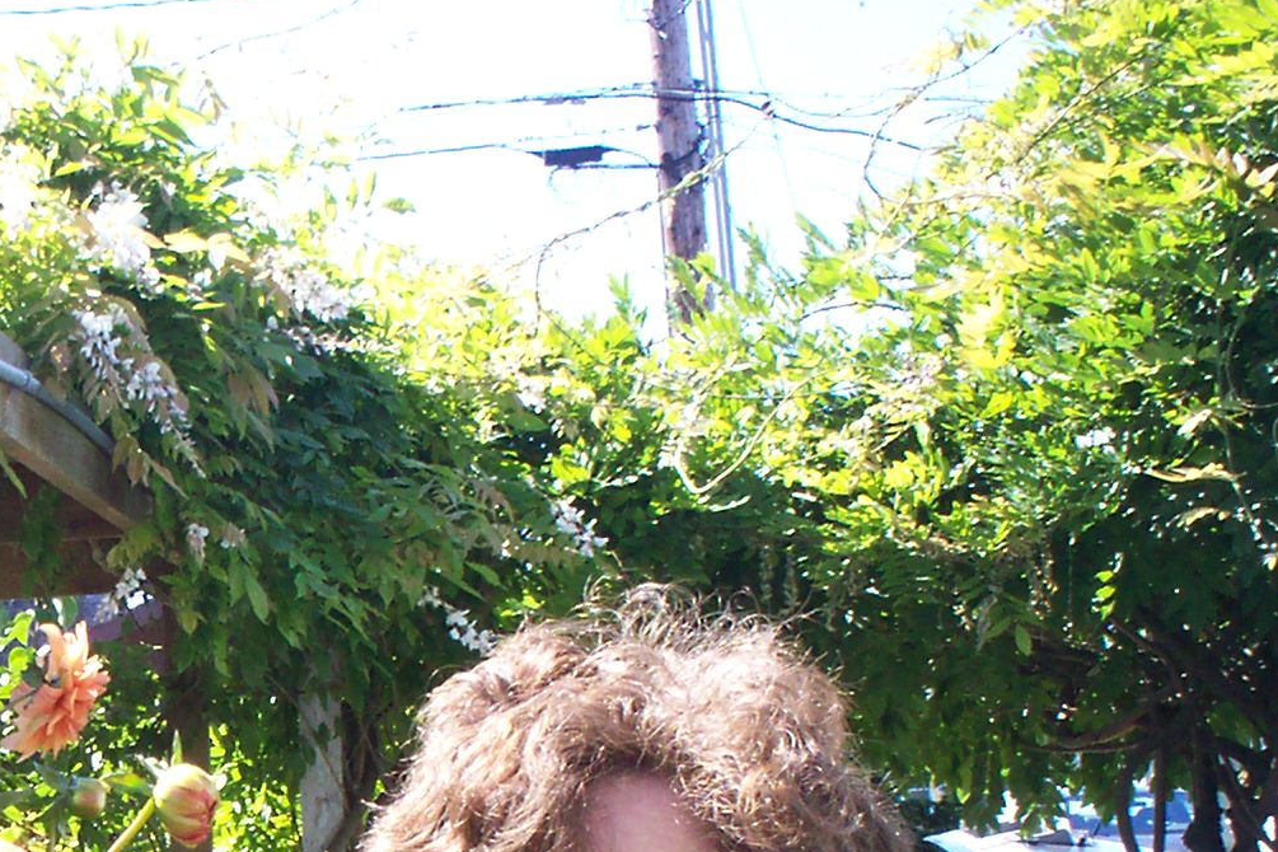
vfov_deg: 14.0
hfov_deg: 20.6
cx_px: 24
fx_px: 3408
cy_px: 897
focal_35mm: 96
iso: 100
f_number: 4.5
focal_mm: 6
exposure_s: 1/136
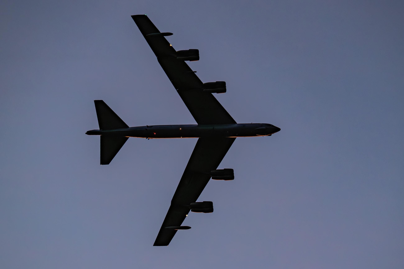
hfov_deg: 10.3
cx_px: 202
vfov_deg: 6.9
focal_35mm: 200
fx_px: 2243
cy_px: 134
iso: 800
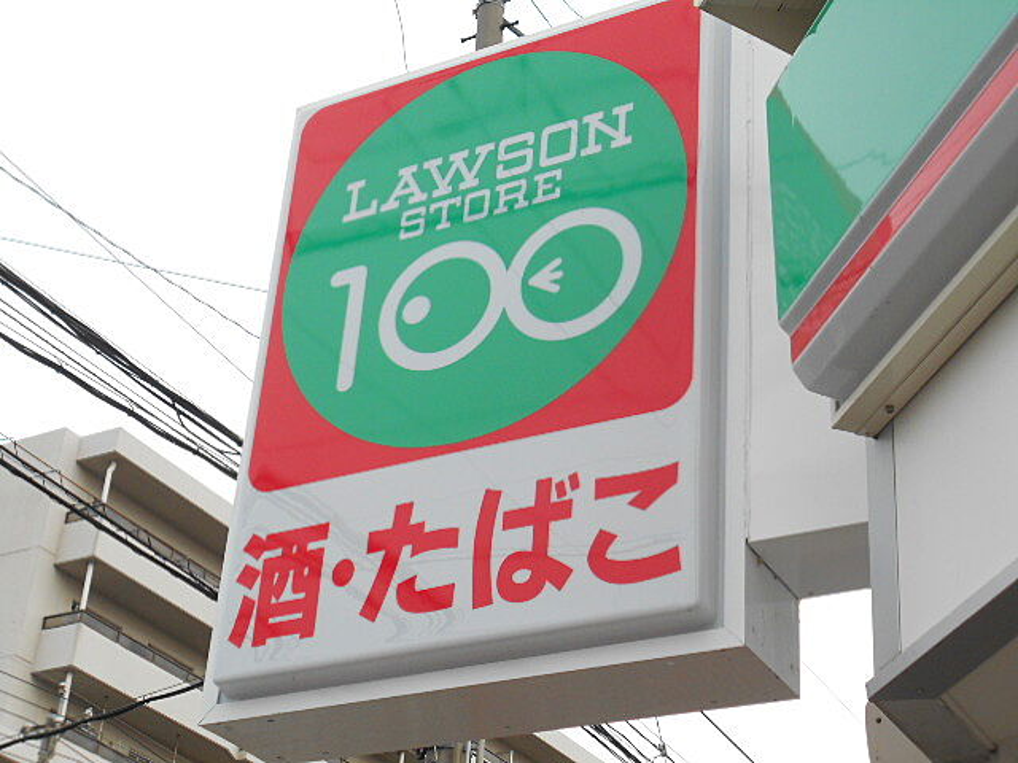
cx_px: 509
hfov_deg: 29.4
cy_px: 382
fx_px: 1941
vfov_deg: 22.3
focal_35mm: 66
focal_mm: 11.6
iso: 200
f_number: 5.3
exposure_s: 1/250
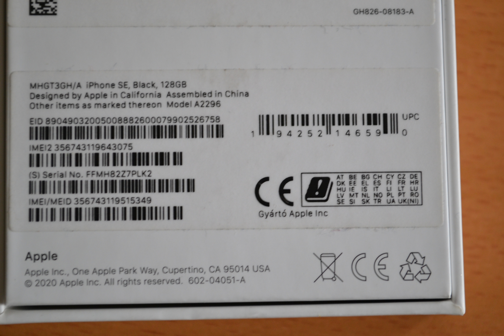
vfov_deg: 16.6
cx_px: 252
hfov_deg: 24.6
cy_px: 168
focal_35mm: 82
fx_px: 1155
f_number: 5.6
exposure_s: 1/60
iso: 500
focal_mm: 55
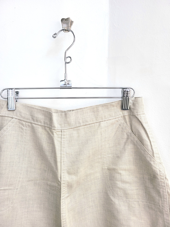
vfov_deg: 67.3
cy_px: 114
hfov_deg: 53.1
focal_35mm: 26
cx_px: 85
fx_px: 170
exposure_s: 1/233
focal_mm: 5.4
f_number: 1.8
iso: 40
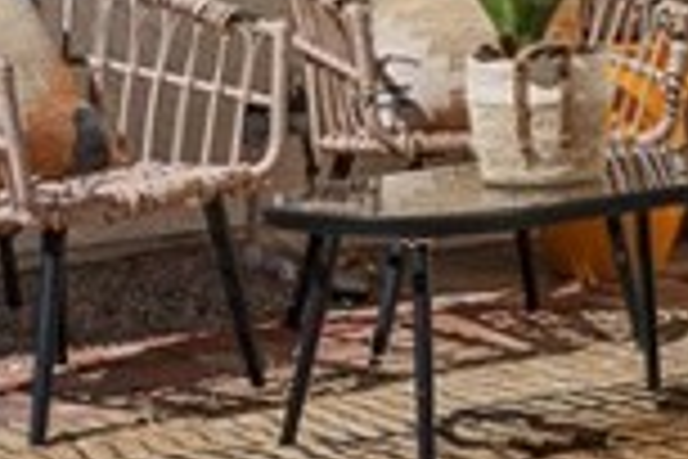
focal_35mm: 170
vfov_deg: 7.9
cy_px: -173
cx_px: 737
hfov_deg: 11.9
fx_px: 3255
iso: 400
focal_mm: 25.5
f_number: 11
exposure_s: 1/320
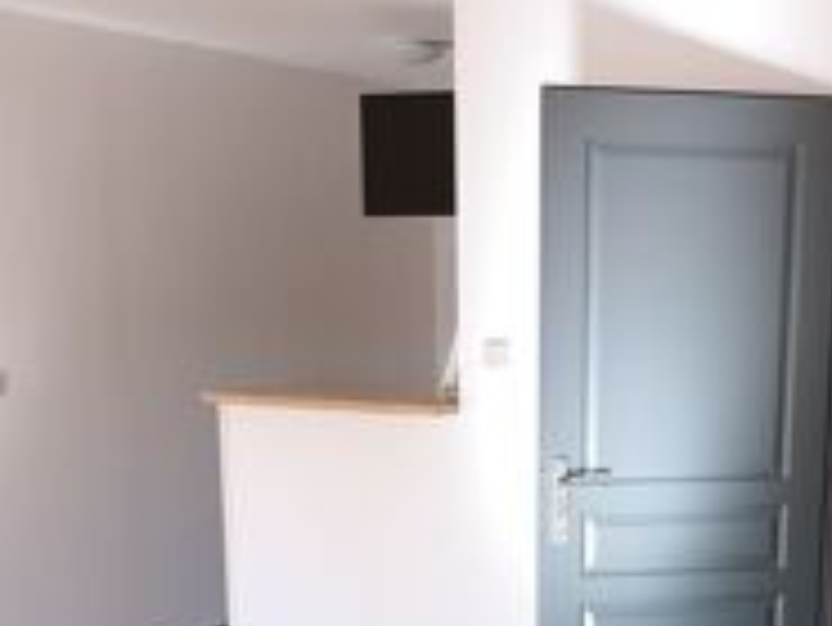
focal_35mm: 70
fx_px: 1684
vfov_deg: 20.0
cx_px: 576
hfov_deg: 27.5
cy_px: 703
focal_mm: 5.58
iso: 100
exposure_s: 1/100
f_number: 1.8
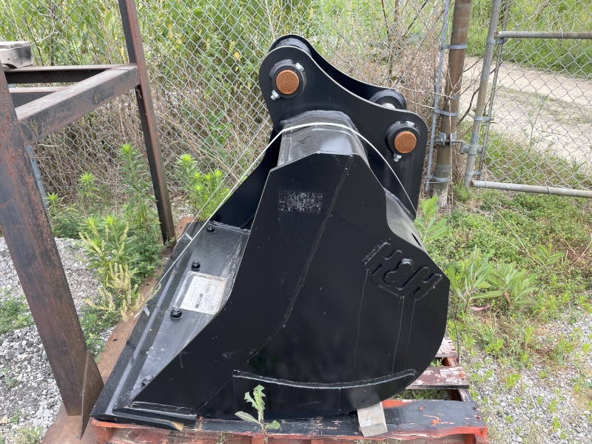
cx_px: 296
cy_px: 222
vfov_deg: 53.1
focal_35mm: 26
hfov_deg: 67.3
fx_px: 445
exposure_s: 1/711
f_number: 1.6
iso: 32
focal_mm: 4.2
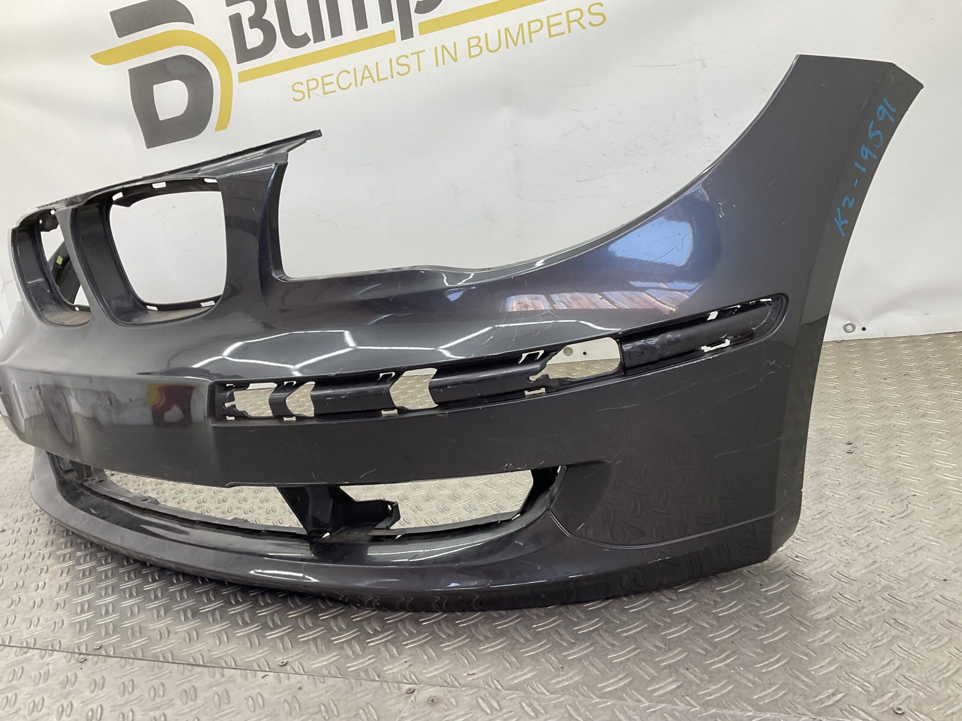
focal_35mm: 29
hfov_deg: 61.7
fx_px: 806
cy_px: 360
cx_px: 481
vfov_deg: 48.2
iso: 25
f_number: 1.8
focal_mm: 3
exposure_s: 1/120
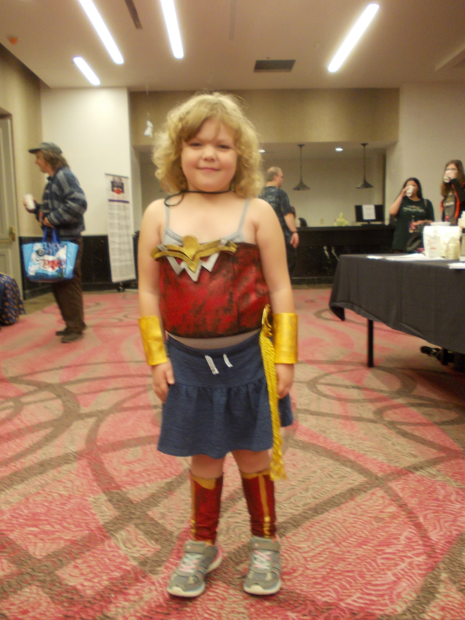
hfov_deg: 49.7
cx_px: 232
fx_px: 502
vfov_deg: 63.4
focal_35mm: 28
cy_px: 310
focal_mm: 4
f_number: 2.7
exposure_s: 1/25
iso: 125
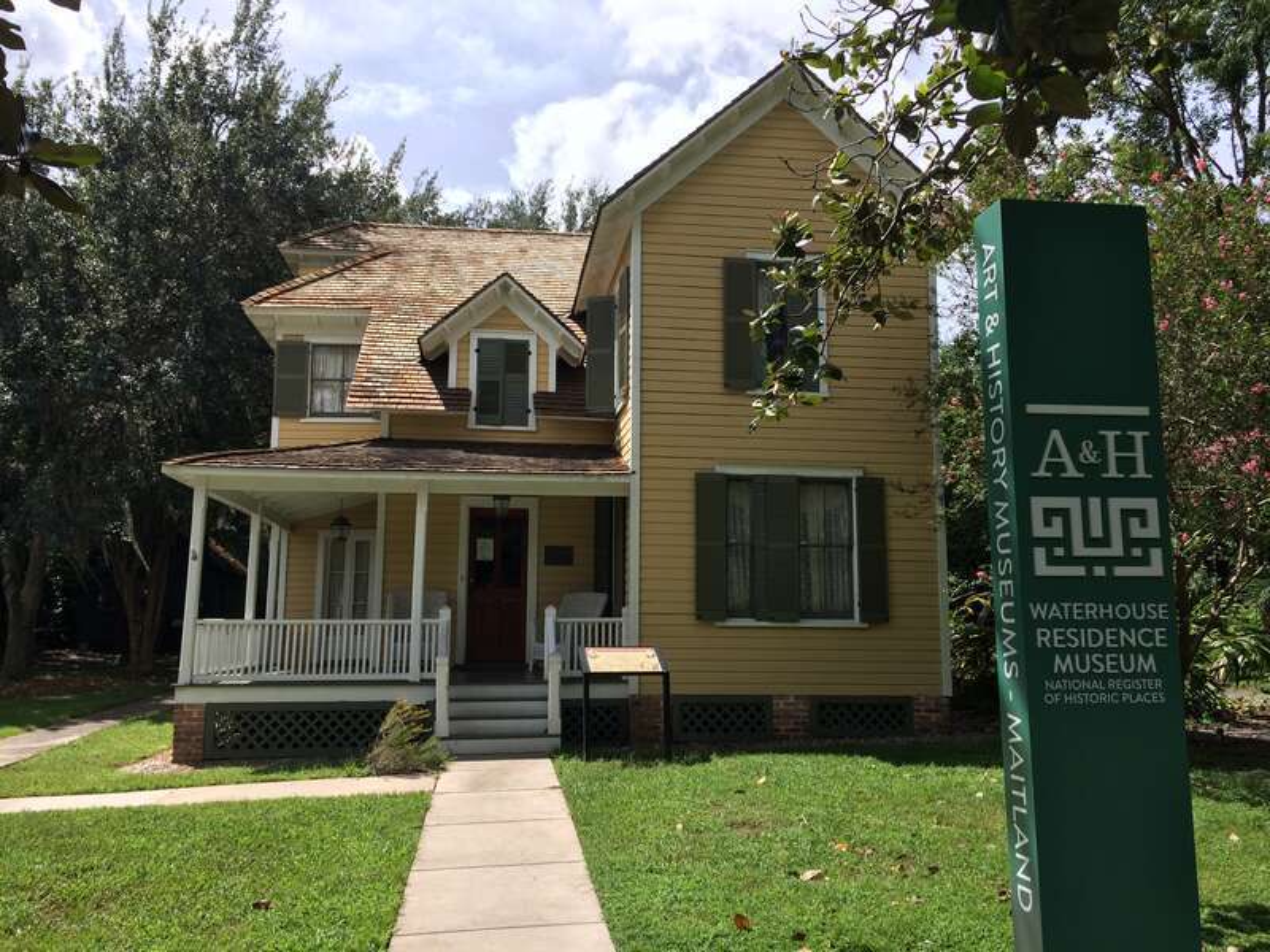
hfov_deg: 61.7
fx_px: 1064
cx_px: 635
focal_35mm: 29
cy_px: 476
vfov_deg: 48.2
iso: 32
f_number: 2.2
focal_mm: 4.15
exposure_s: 1/1786
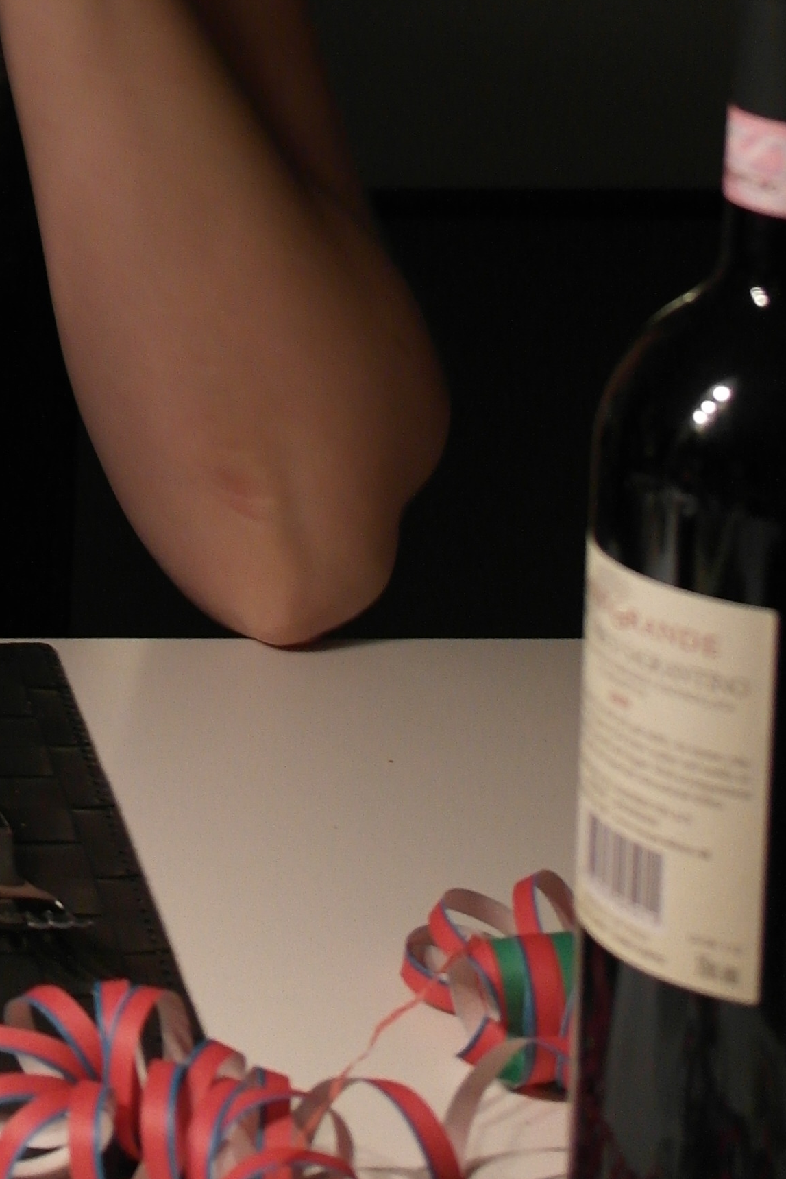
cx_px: -320
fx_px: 3438
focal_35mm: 105
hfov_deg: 12.5
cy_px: -274
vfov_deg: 18.4
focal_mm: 22
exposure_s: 1/30
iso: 400
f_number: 3.5
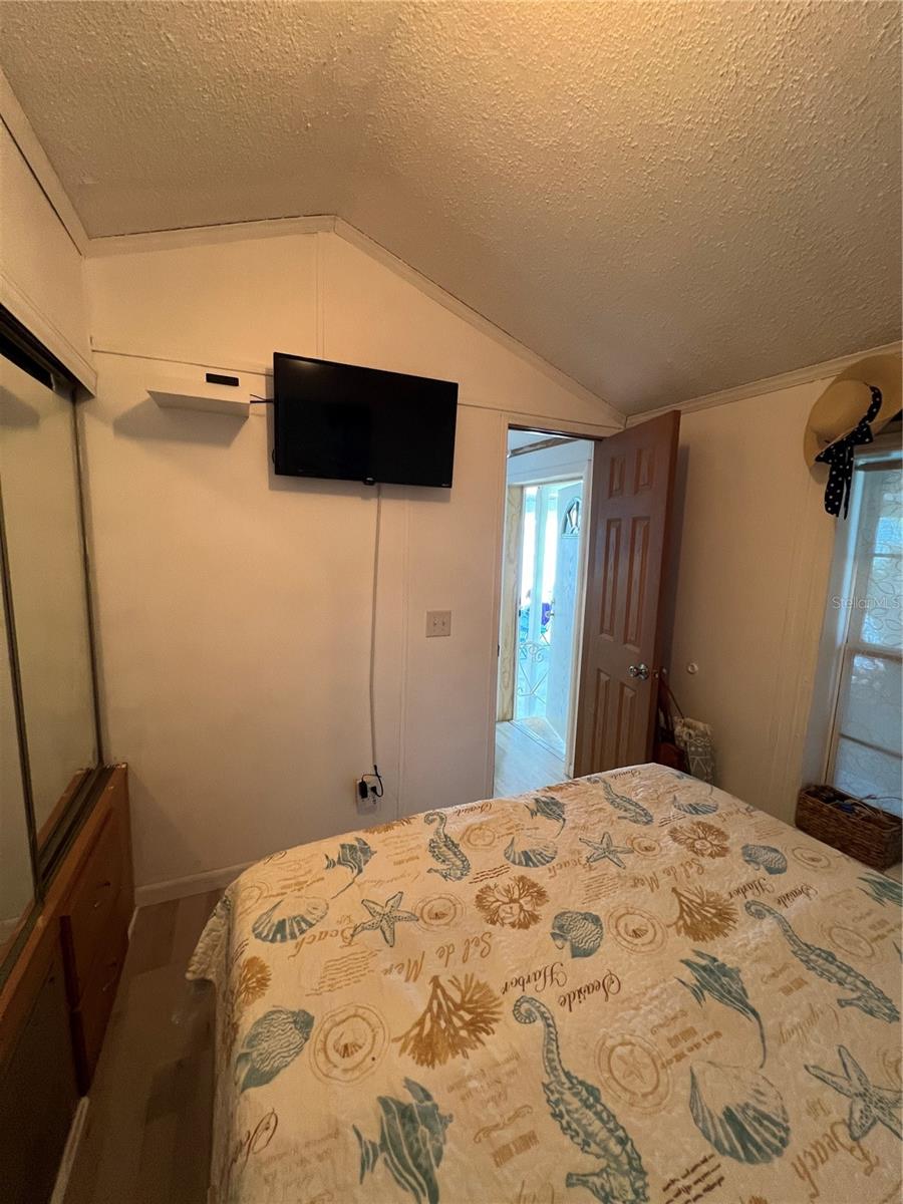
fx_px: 452
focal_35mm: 13
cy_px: 602
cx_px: 452
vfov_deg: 106.2
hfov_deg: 89.9
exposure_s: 1/60
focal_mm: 1.57
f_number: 1.8
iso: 250
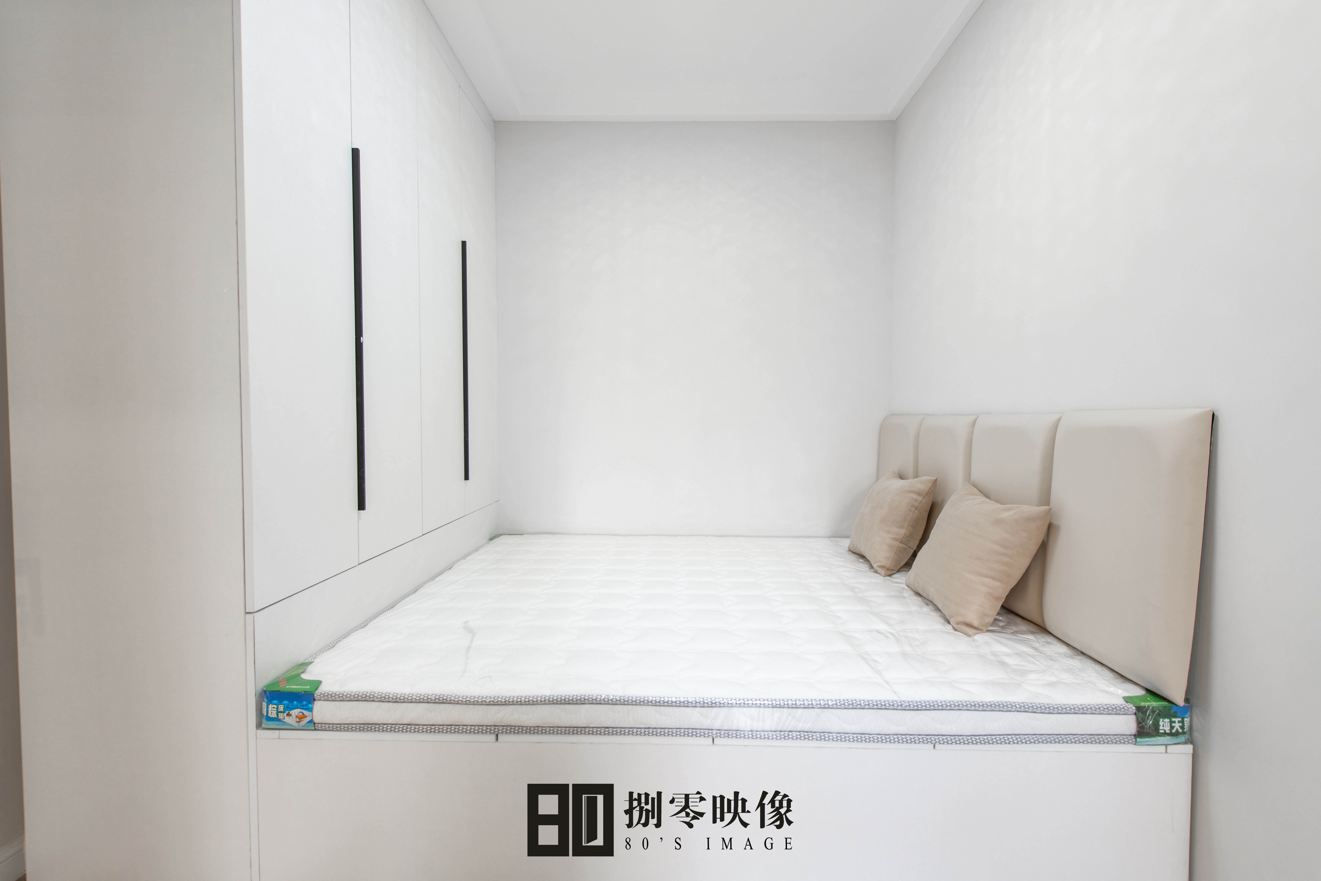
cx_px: 660
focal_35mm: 14
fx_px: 514
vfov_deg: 81.2
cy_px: 440
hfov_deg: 104.3
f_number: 8
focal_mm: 14
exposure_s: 1/4
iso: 100
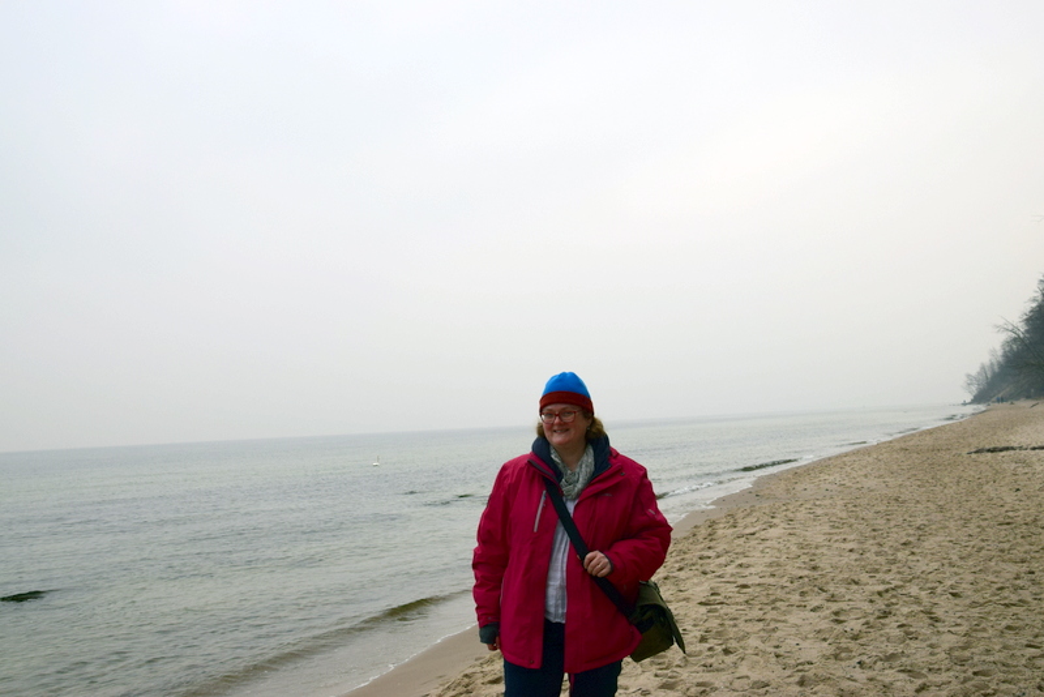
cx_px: 522
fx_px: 1044
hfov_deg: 53.1
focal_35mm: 36
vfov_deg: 36.9
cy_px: 348
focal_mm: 24
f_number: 10
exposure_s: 1/200
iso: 400
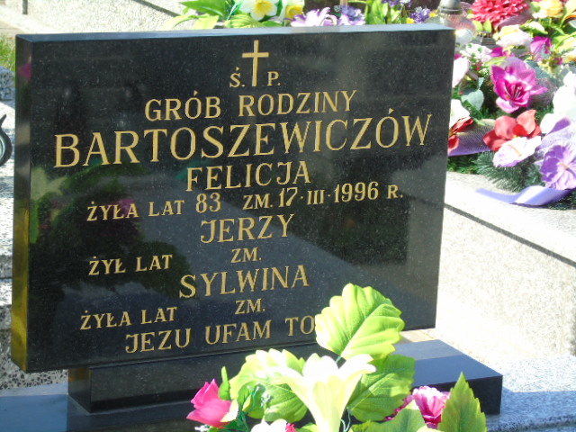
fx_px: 1797
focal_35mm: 108
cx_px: 288
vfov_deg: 13.7
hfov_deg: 18.2
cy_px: 216
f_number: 4.4
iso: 80
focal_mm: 19
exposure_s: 1/160
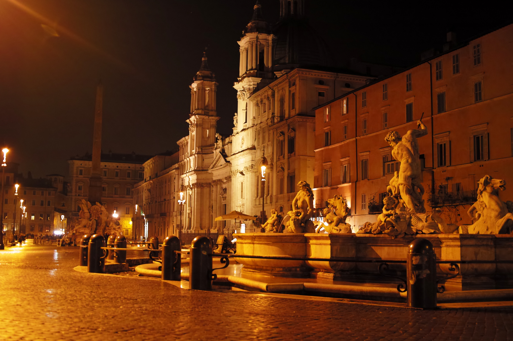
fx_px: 584
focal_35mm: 41
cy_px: 170
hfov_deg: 47.4
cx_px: 256
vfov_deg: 32.6
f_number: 2.8
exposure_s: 1
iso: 200
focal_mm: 24.2
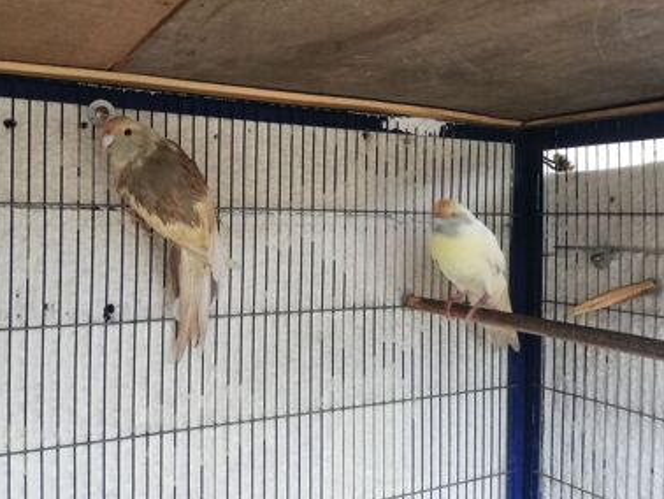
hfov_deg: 55.0
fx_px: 633
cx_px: 274
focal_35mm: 33
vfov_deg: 42.9
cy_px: 227
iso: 320
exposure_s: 1/33.3
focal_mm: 3.81
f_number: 2.2
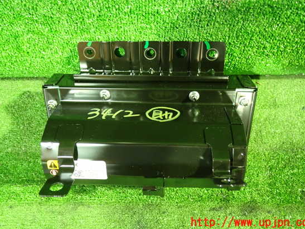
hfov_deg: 55.3
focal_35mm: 33
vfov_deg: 42.9
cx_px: 149
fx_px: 291
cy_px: 104
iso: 800
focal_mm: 5.4
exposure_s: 1/10
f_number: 2.3
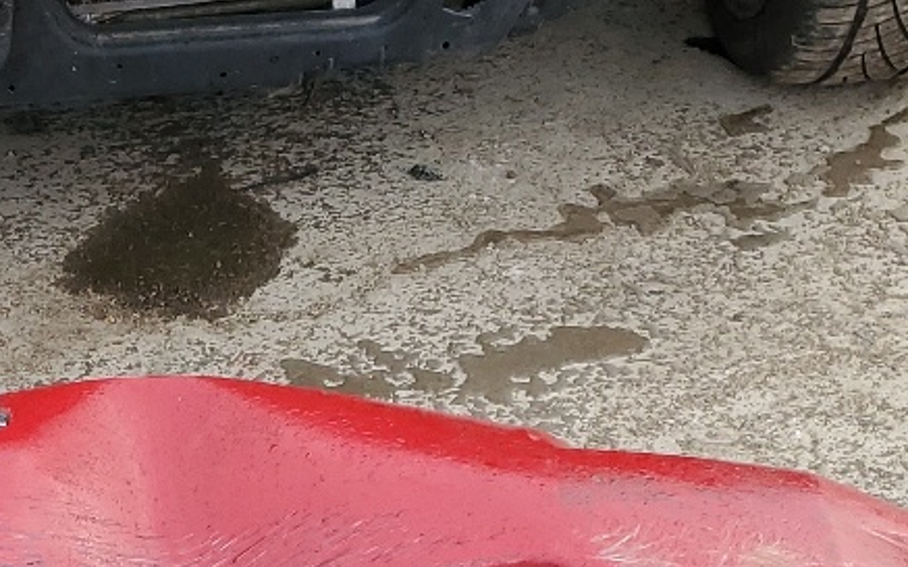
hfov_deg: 20.2
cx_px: 79
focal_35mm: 101
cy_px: 914
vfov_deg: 12.2
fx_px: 2499
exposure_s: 1/435
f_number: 1.5
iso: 50
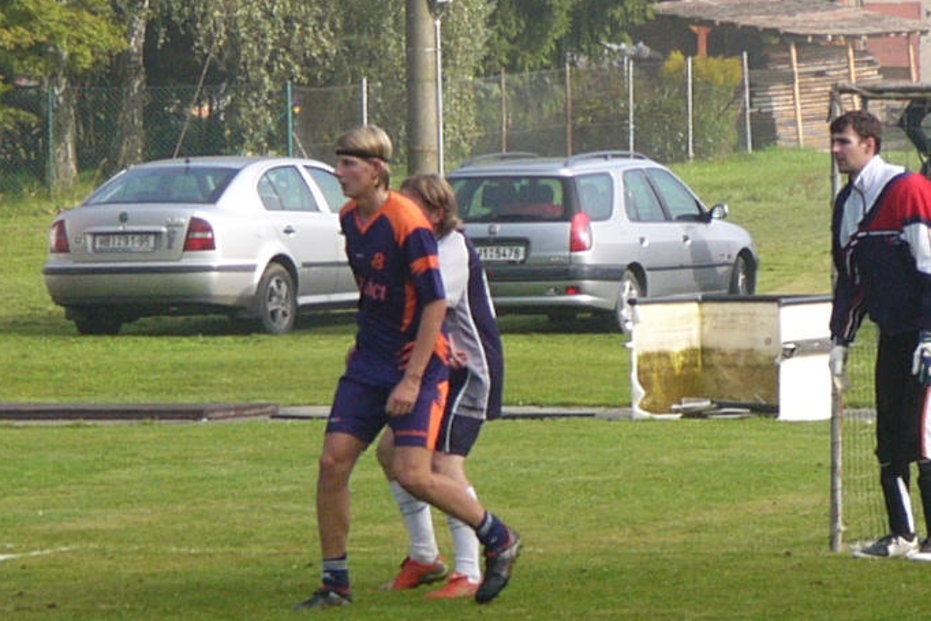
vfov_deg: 4.1
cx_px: 793
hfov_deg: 6.1
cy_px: 460
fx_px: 8768
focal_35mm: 339
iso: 50
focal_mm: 18.3
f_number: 3.7
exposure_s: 1/400
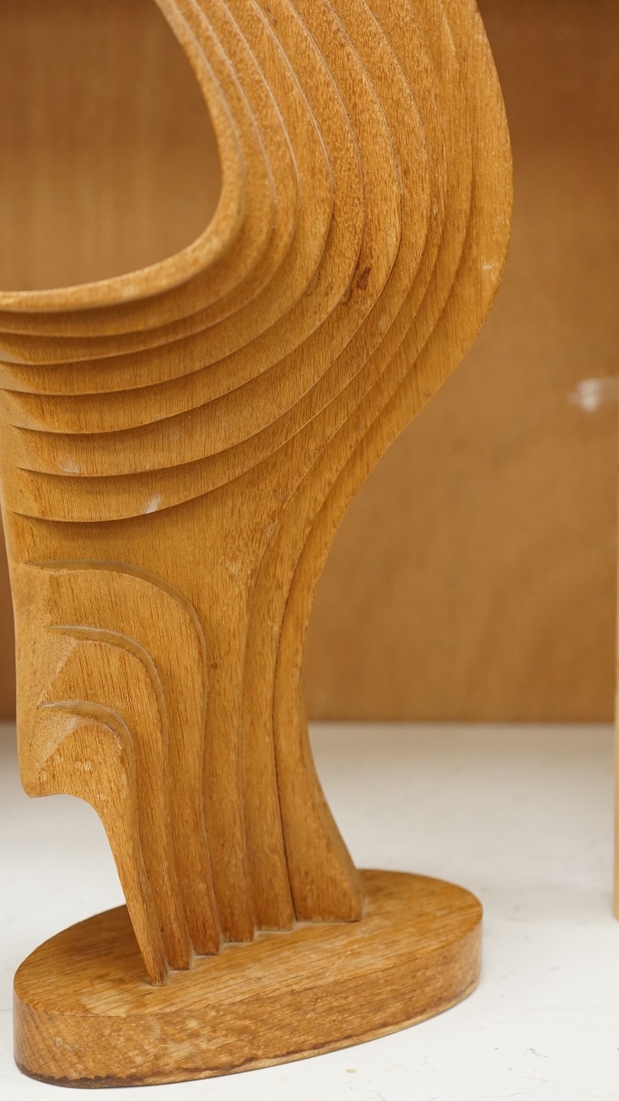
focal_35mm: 73
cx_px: 245
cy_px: 444
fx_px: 2129
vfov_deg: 28.9
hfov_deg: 16.5
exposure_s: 1/100
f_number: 5
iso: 1600
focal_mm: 54
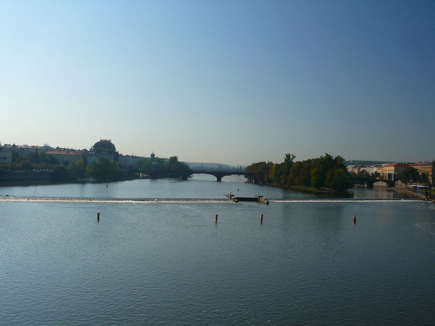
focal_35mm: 35
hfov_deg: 52.6
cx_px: 218
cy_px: 163
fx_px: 440
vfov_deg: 40.7
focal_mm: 7.4
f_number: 5.6
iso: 100
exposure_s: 1/320
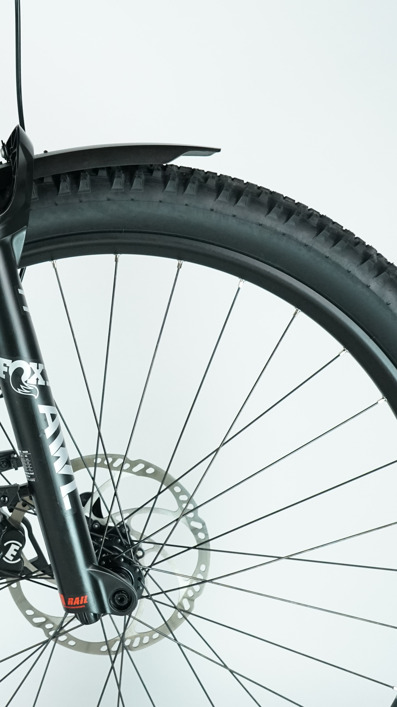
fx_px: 1086
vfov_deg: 36.0
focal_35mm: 58
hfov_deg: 19.7
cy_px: 349
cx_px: -57
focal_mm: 34
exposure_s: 1/200
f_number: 5.6
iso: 2500
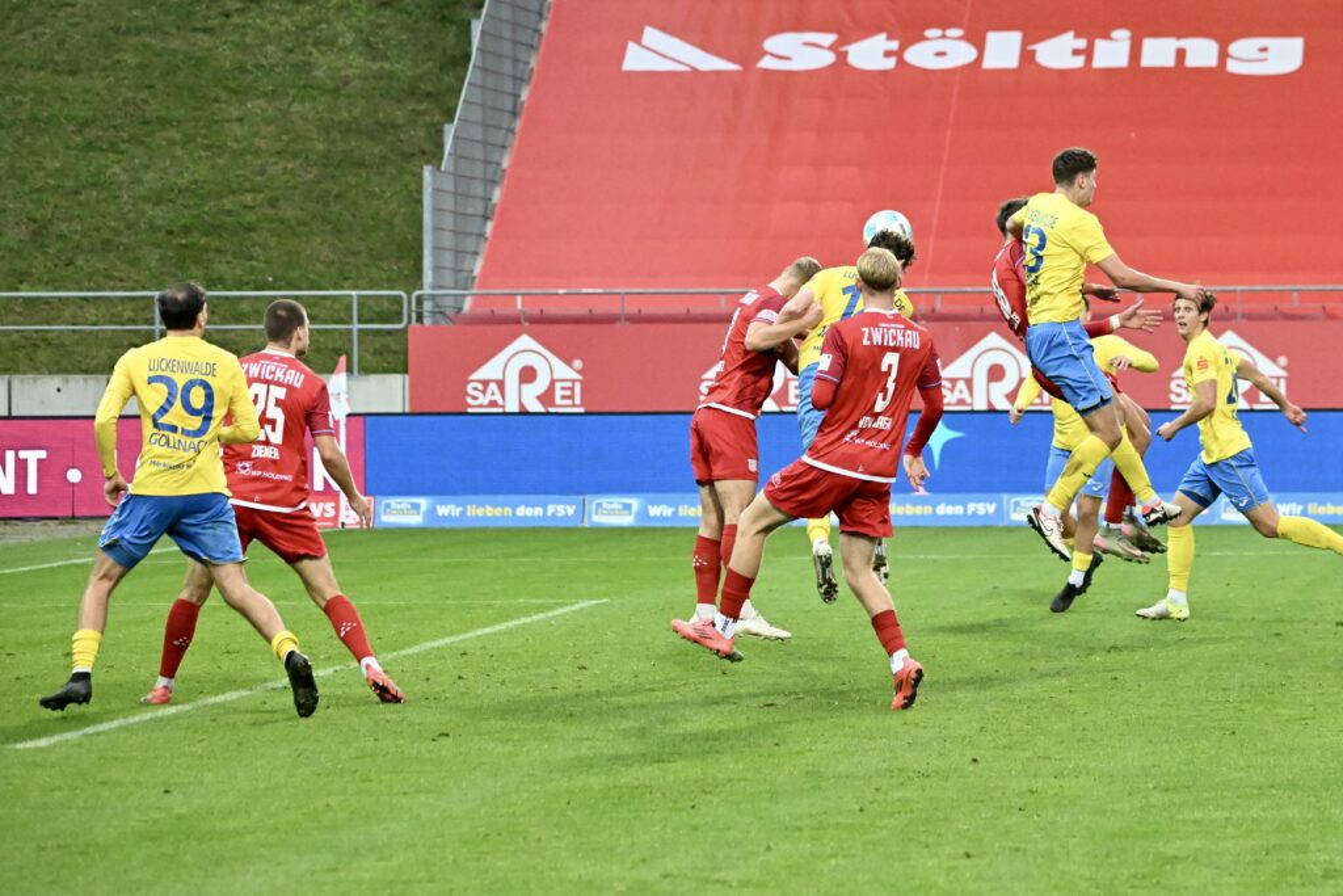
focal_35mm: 135
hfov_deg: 15.2
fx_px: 5037
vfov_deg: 10.2
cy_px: 448
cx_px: 672
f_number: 5
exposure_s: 1/1600
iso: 8000
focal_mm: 135
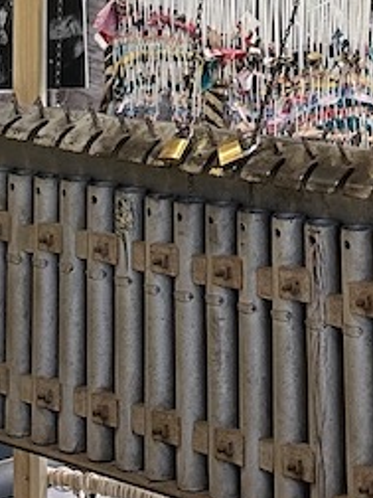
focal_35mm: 122
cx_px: 298
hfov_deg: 12.1
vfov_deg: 13.4
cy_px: -549
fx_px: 1753
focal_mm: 6.86
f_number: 1.78
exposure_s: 1/60
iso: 200
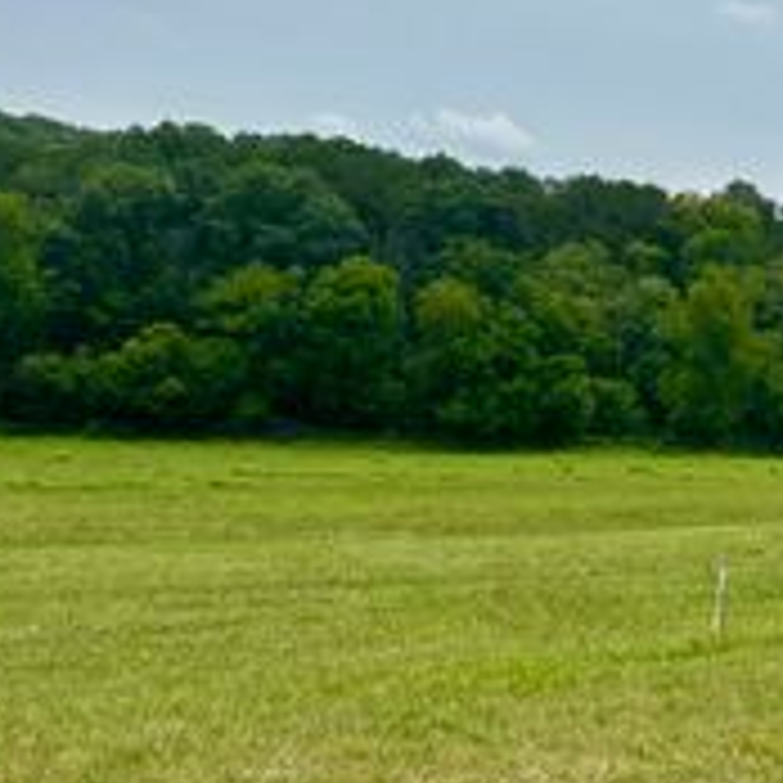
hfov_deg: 24.1
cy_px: 317
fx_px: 1561
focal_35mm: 61
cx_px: 1062
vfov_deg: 28.1
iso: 80
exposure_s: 1/9709
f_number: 1.78
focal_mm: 6.86
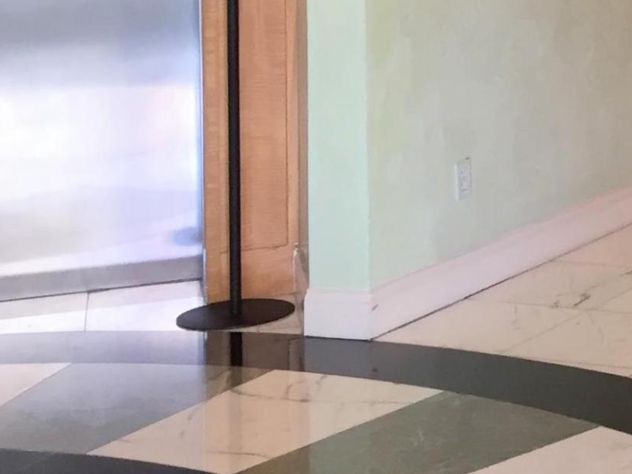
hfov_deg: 16.9
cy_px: -200
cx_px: 1028
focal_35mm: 102
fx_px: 1862
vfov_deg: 13.8
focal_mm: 4.15
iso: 64
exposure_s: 1/30
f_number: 2.2
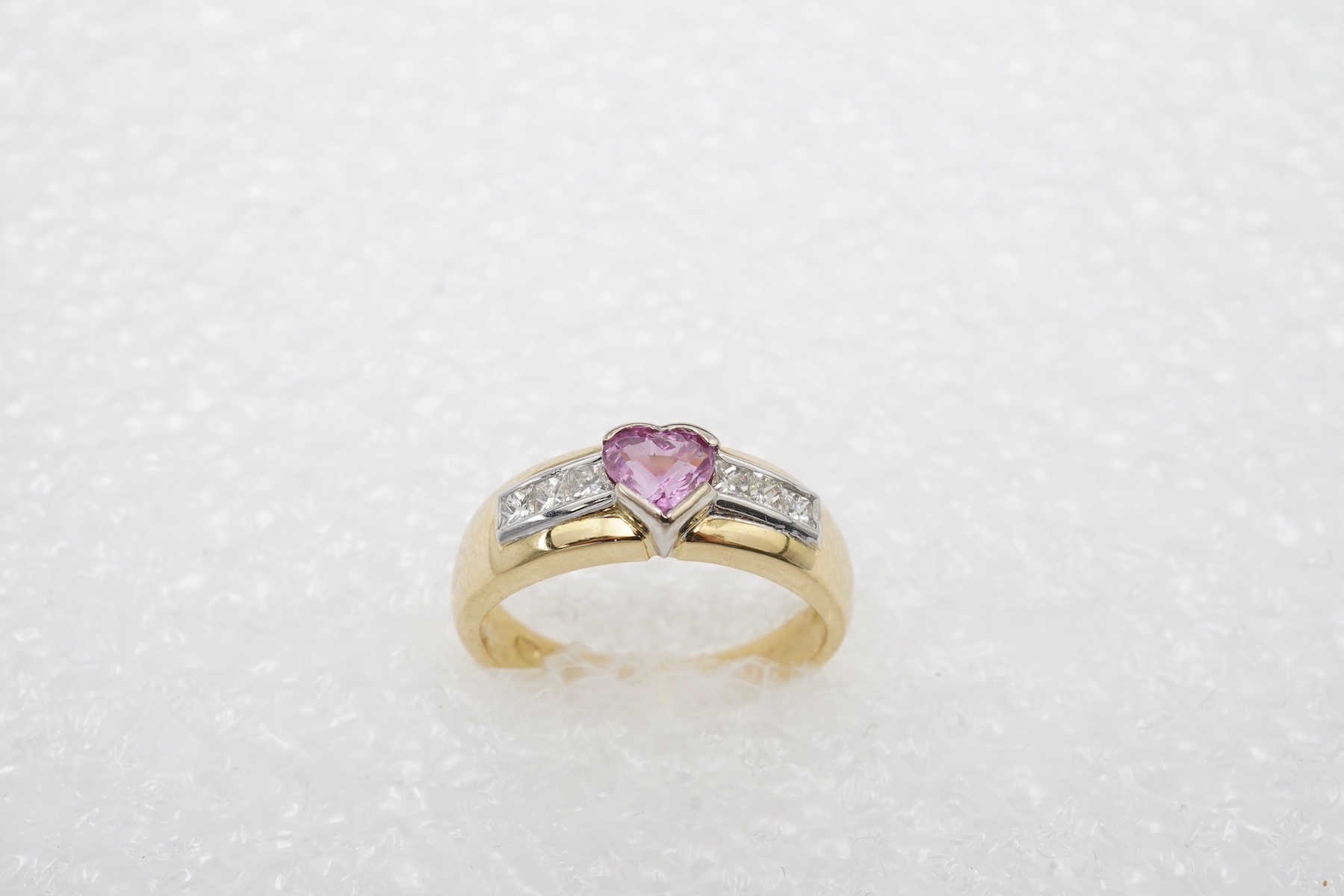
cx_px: 672
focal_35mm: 45
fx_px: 1680
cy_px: 448
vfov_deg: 29.9
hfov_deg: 43.6
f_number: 22
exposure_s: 1/125
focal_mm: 30
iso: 640
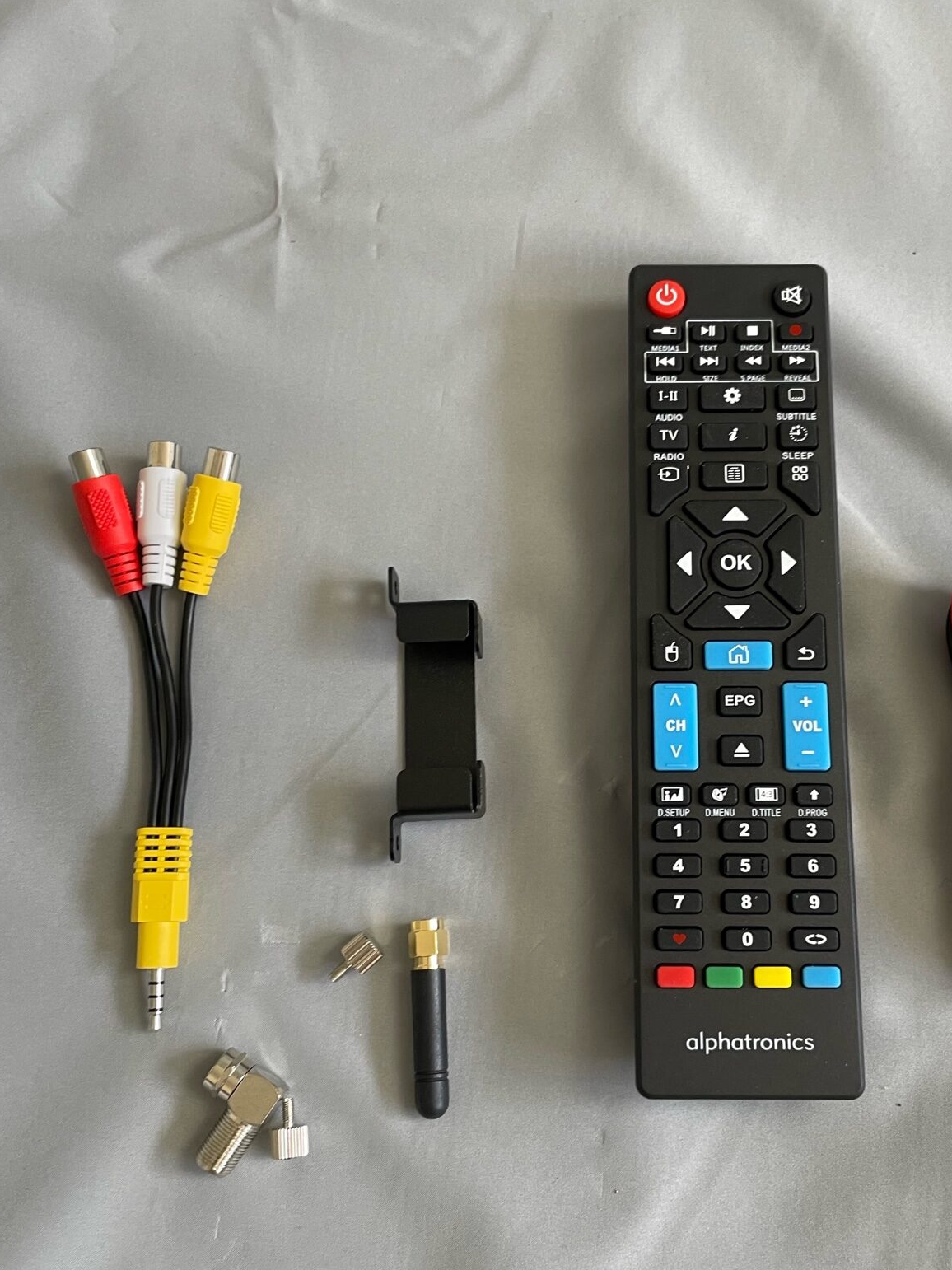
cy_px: 697
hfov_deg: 41.5
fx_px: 1247
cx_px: 600
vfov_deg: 53.9
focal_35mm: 34
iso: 80
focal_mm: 4.2
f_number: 1.6
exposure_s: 1/50
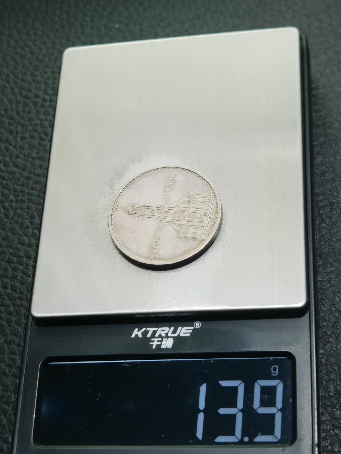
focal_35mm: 62
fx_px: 814
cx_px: 170
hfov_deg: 23.7
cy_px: 227
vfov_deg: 31.2
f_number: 1.9
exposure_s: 1/100
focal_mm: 6.67
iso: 125
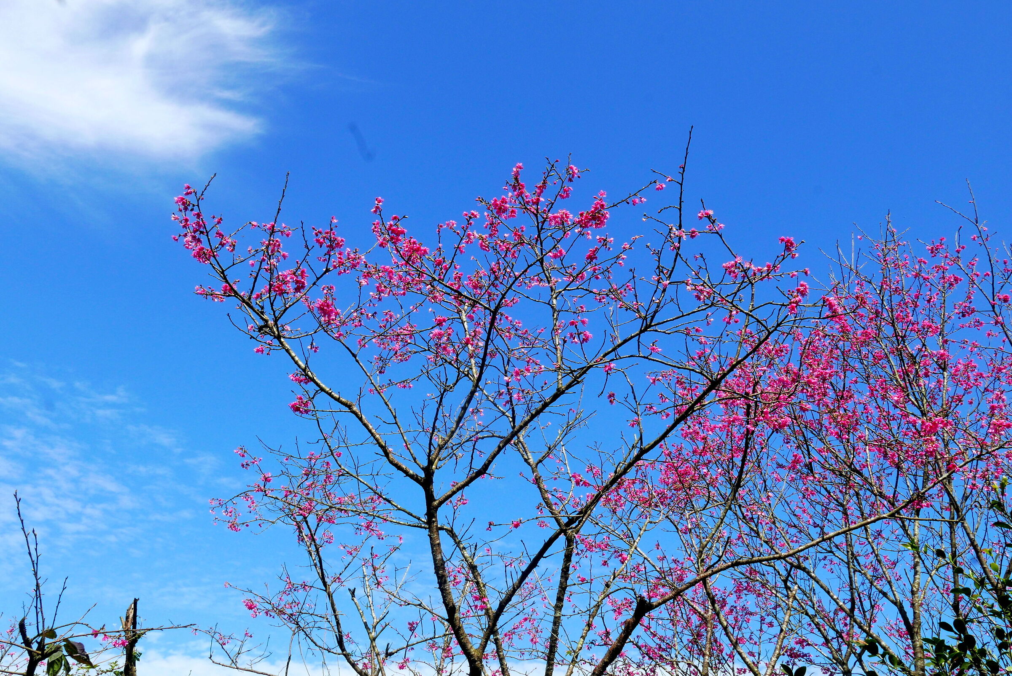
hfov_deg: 58.7
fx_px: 900
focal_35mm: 32
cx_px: 506
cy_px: 338
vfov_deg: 41.2
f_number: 11
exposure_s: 1/320
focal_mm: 14.4
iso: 250
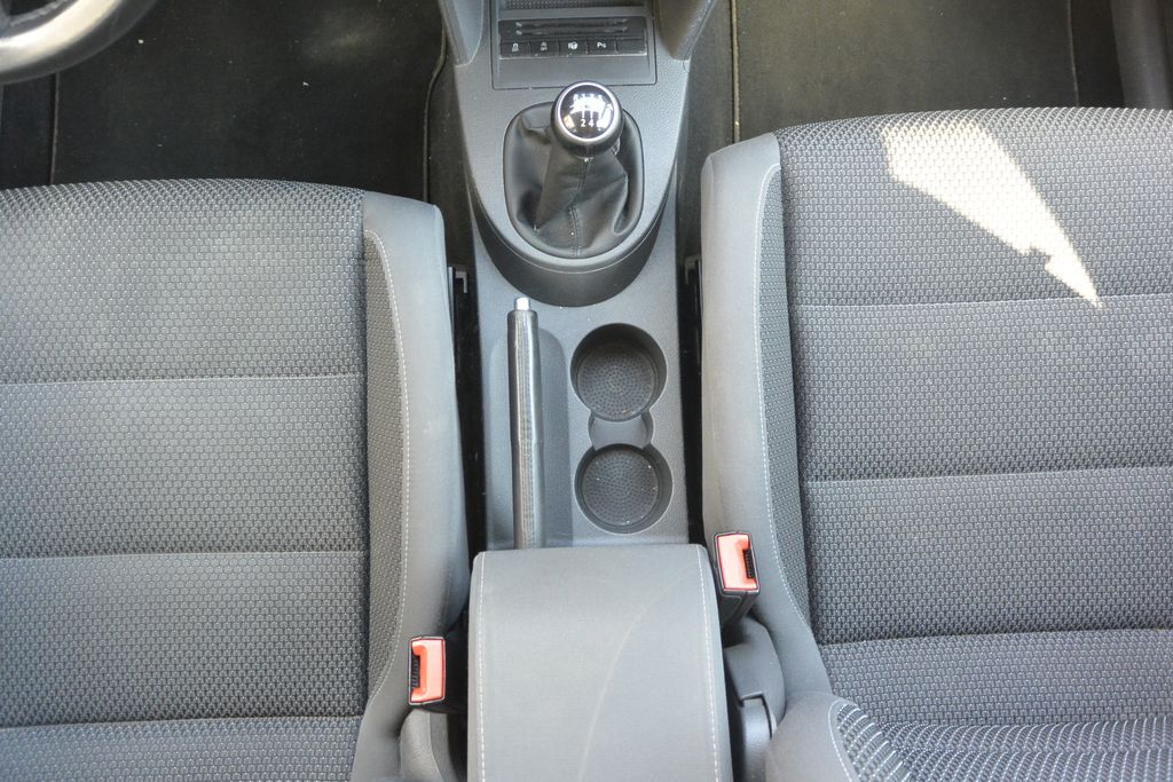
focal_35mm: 27
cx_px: 586
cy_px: 391
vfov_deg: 47.9
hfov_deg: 67.4
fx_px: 880
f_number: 3.5
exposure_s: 1/60
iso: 800
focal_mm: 10
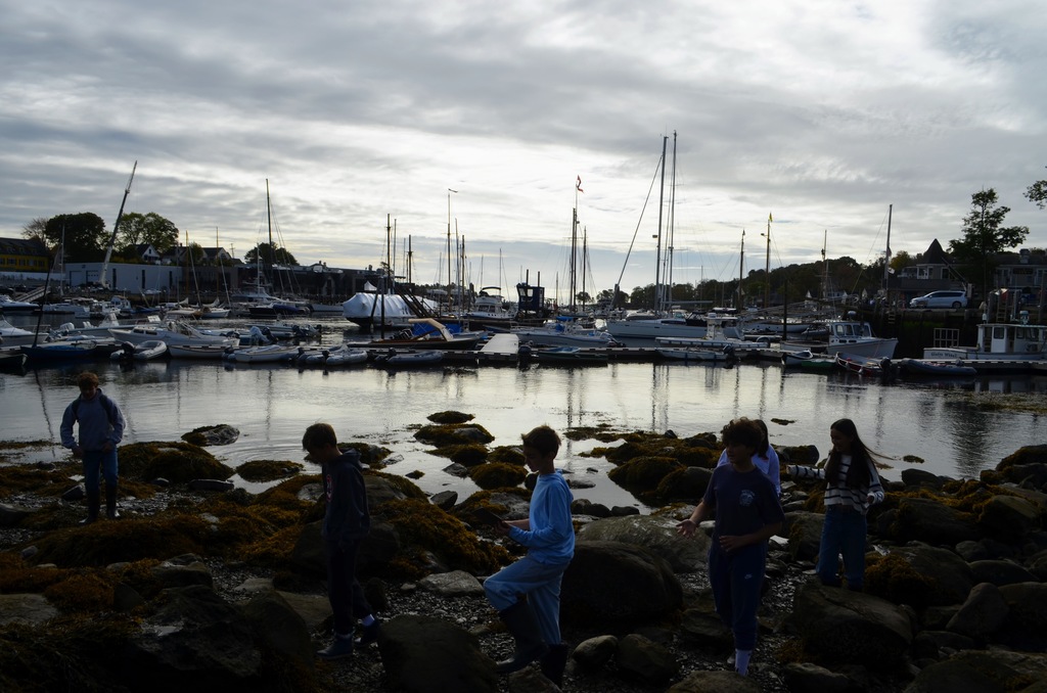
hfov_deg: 67.5
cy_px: 346
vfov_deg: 47.7
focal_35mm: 27
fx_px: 784
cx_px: 524
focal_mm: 18
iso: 100
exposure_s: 1/400
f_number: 10
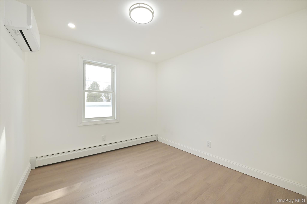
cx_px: 154
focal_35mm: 14
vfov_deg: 81.1
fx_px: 119
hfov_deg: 104.3
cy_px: 102
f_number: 14
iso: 1600
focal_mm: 14
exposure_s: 1/50
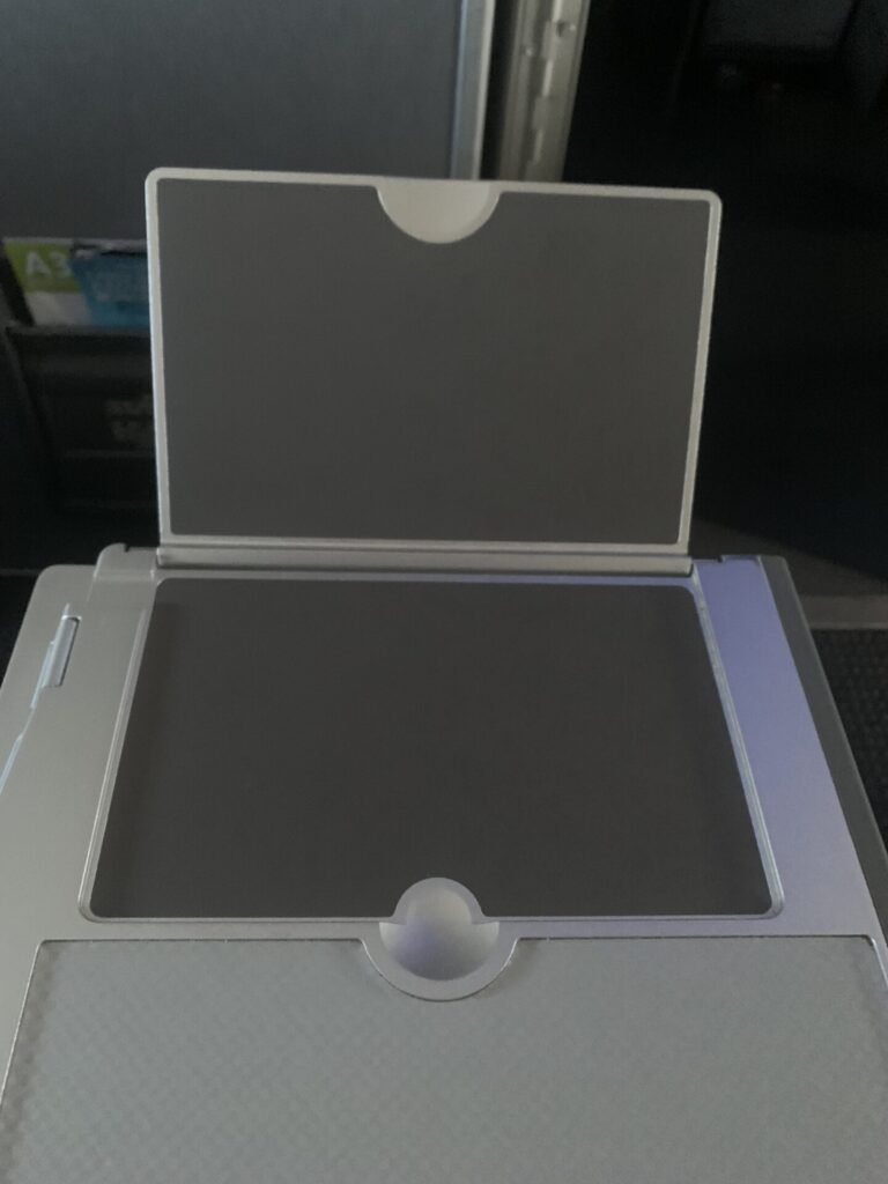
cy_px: 592
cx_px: 444
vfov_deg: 67.3
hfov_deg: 53.1
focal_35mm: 26
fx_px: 889
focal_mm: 4.25
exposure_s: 1/16
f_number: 1.8
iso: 1000
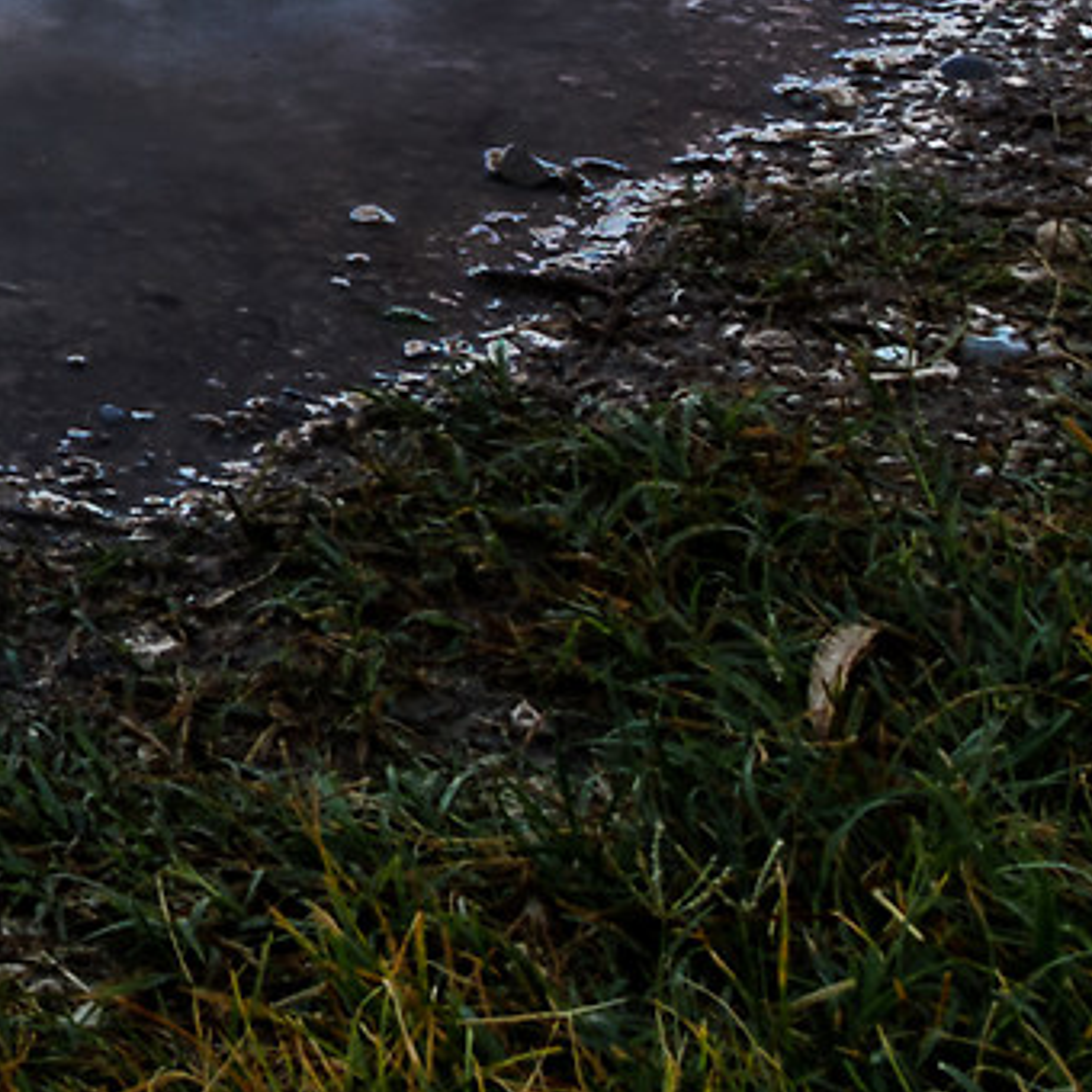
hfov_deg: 9.9
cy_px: -1315
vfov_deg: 10.2
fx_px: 5461
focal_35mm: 153
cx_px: -1628
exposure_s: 1/6
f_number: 13
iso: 100
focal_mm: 17
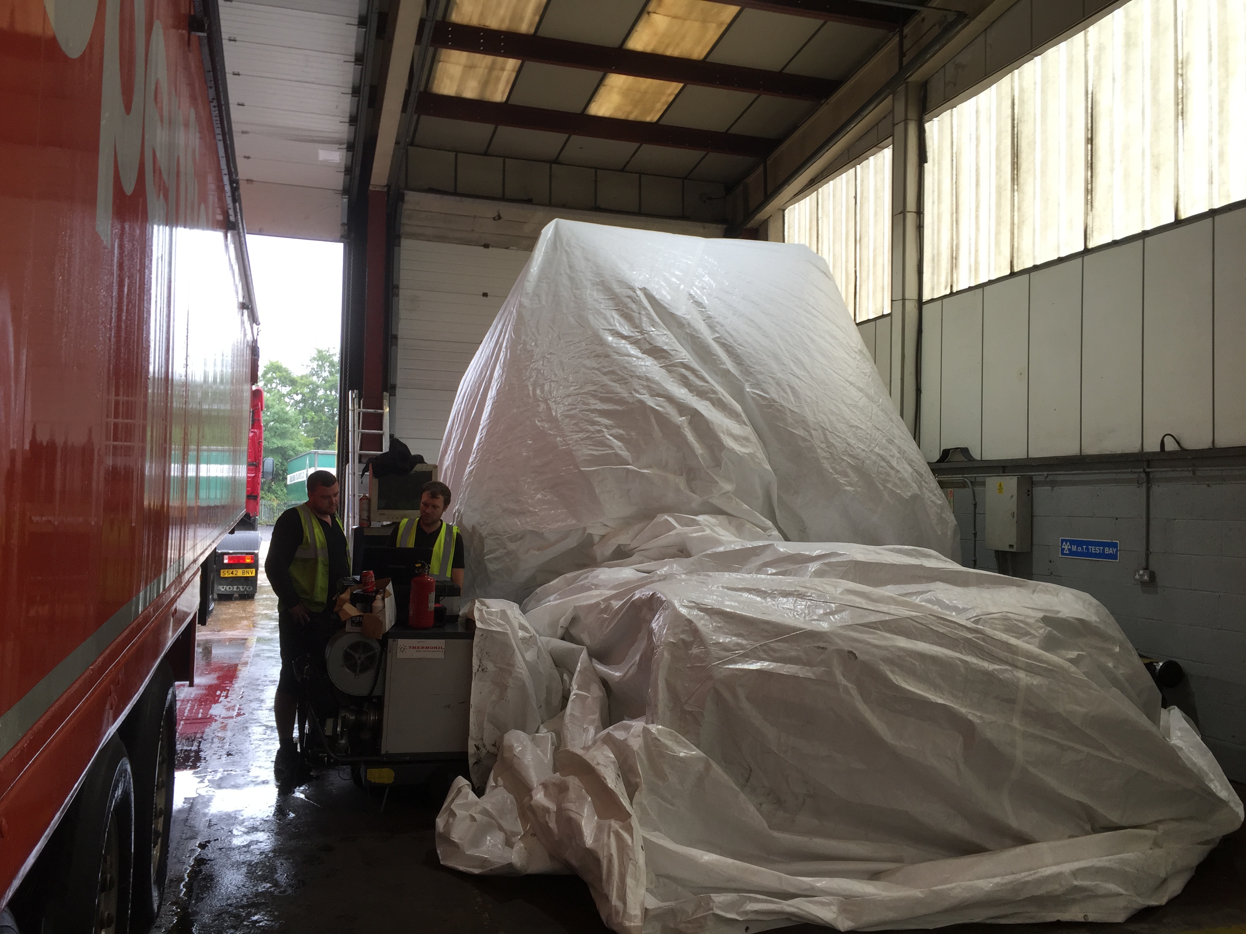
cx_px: 623
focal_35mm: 29
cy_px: 467
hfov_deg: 61.7
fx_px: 1044
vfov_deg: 48.2
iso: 32
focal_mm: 4.15
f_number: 2.2
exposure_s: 1/40
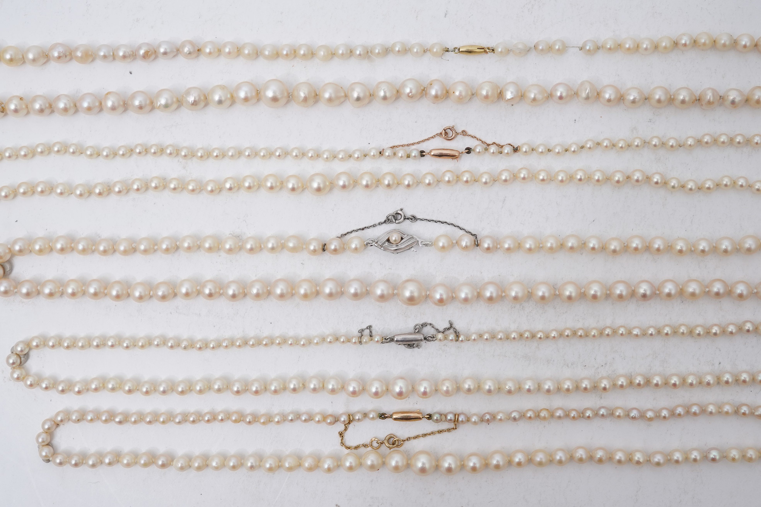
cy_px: 254
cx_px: 380
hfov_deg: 43.6
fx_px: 951
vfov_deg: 29.9
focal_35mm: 45
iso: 320
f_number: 16
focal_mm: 30
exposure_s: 1/125
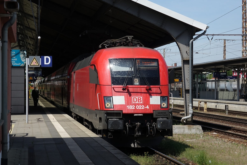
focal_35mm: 65
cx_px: 124
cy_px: 82
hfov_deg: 31.0
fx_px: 446
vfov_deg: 20.9
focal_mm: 23.95
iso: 100
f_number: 9
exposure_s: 1/200
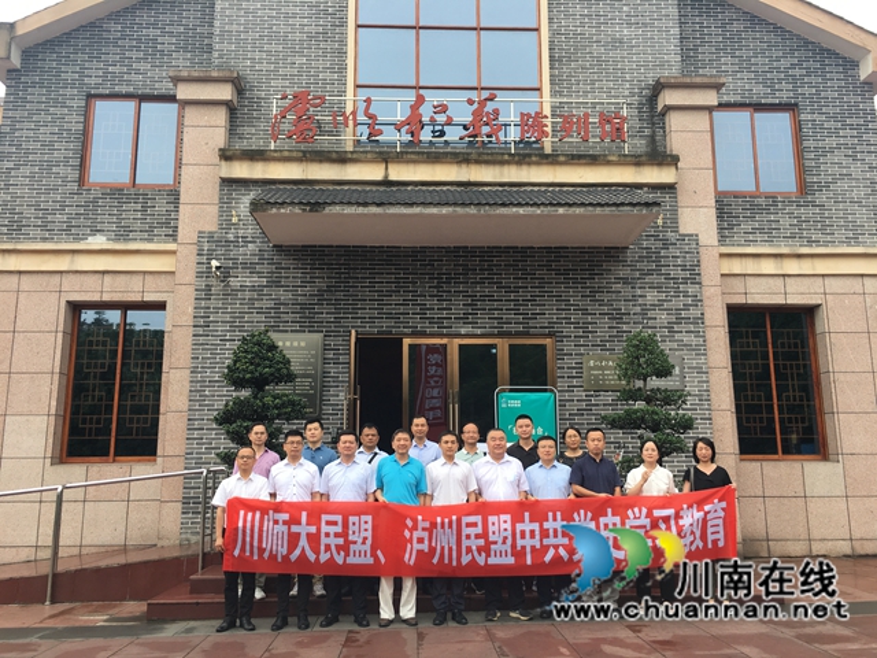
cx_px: 438
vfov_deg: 48.2
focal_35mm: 29
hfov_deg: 61.7
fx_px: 735
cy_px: 329
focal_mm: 4.15
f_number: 2.2
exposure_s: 1/263
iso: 25
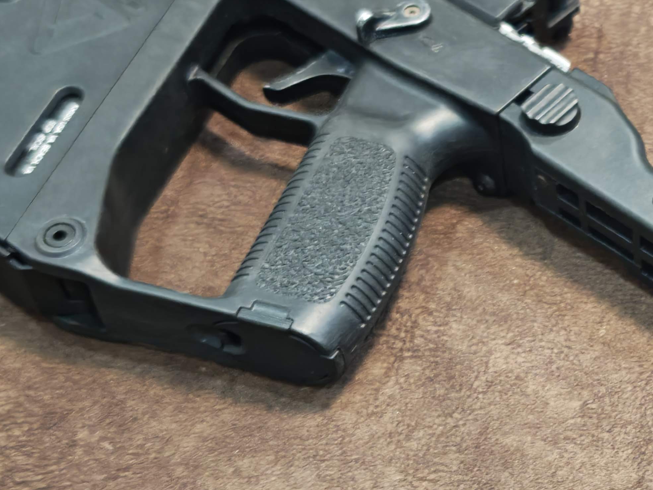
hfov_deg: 19.3
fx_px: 1887
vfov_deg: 14.8
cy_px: 349
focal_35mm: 100
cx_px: 595
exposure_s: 1/33
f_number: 1.4
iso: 400
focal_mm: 6.83
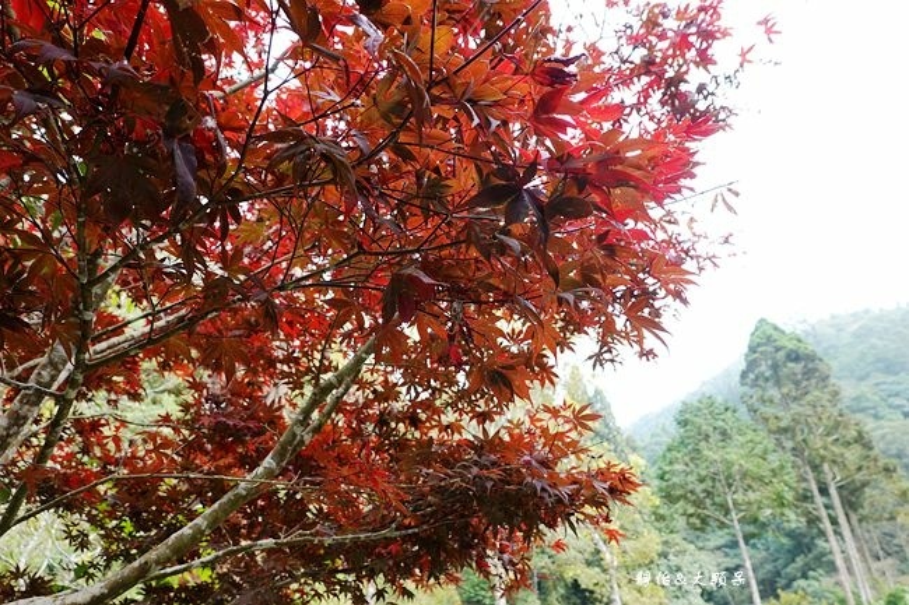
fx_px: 606
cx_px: 454
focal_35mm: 24
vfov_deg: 53.1
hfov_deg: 73.8
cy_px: 302
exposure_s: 1/125
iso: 125
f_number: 2.8
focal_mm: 9
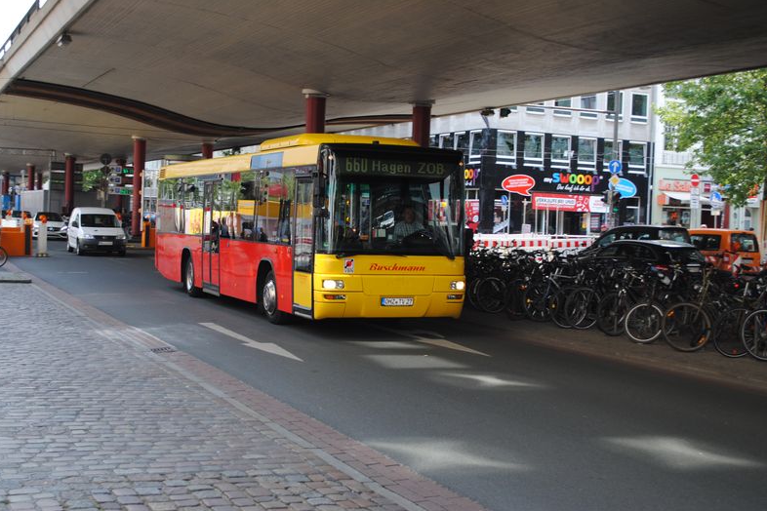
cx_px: 385
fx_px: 1108
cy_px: 258
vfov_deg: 26.0
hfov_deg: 38.2
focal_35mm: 52
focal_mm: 34
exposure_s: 1/125
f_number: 5.6
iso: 140
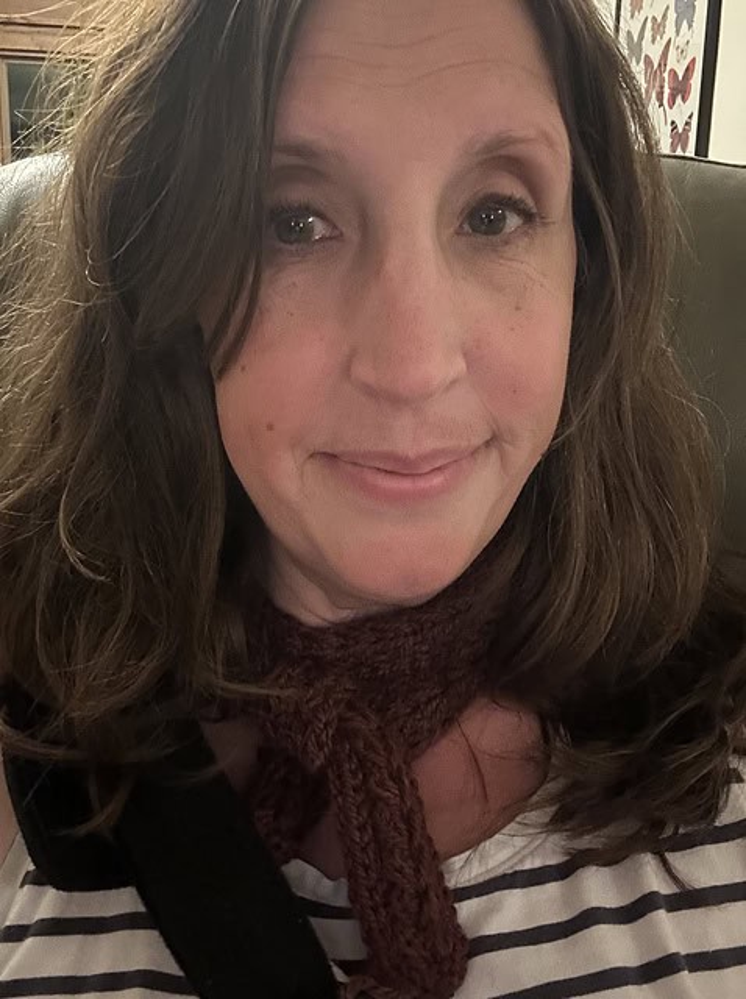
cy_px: 500
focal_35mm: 30
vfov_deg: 60.0
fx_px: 864
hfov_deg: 46.7
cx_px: 373
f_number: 1.9
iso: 640
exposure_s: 1/15
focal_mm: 2.7
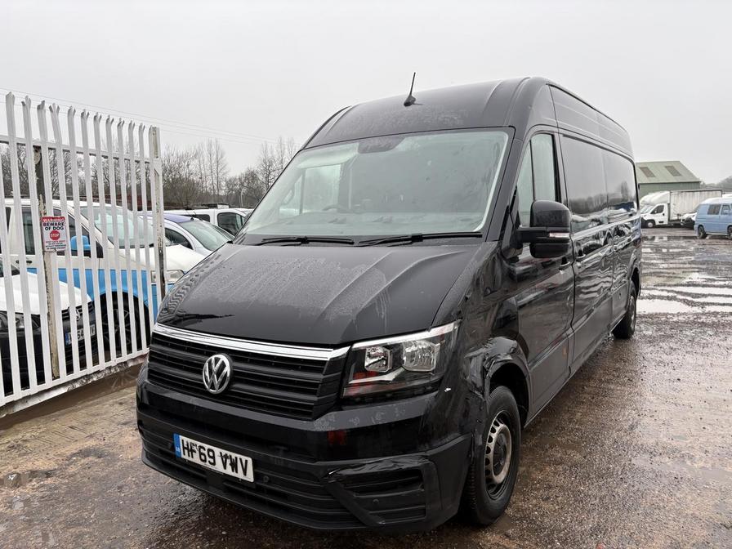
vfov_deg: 53.1
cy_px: 274
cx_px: 366
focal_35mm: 26
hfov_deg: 67.3
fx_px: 550
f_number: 1.6
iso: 32
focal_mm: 5.96
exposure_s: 1/139
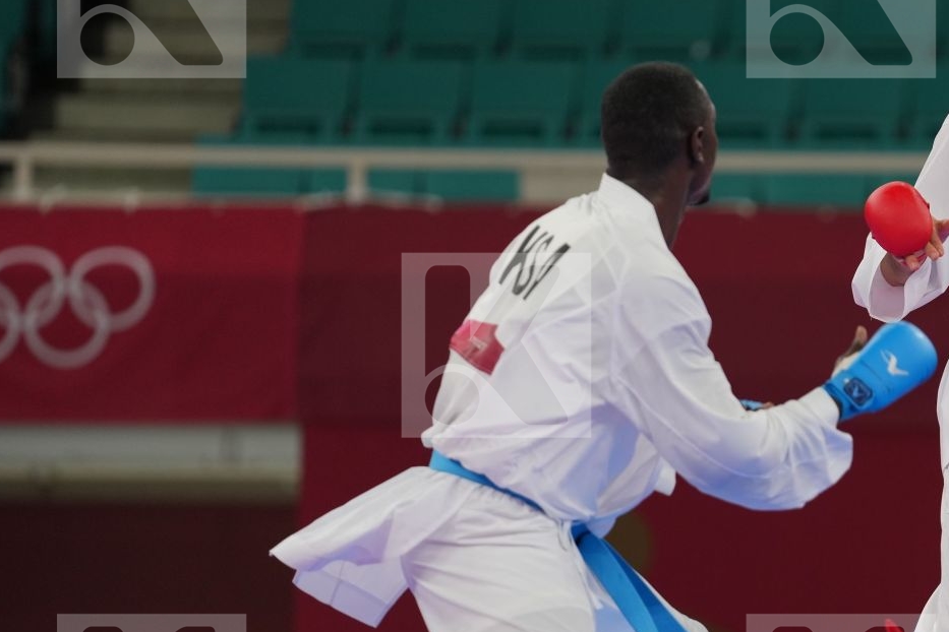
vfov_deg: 3.6
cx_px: 841
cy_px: 345
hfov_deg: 5.3
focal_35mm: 386
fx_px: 10175
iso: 500
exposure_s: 1/1000
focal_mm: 200
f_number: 2.8
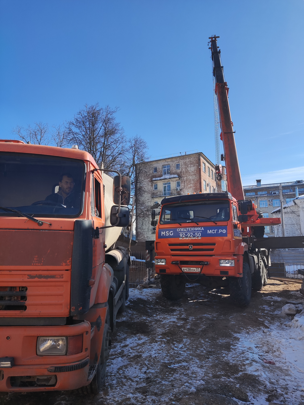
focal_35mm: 25
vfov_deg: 69.4
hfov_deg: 54.9
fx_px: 293
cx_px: 152
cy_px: 202
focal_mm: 4.71
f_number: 1.79
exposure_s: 1/1450
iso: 50
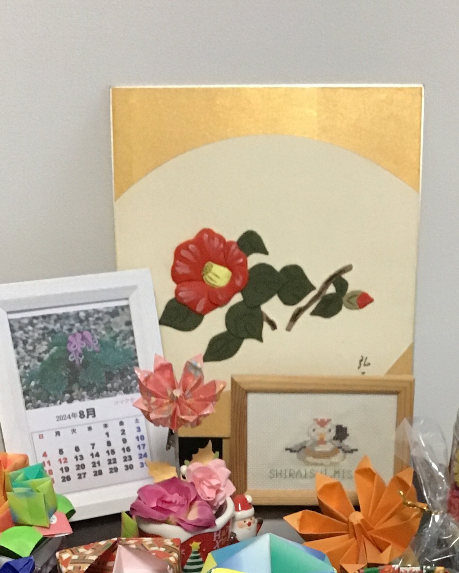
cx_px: 262
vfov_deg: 30.7
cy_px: 539
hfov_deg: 26.2
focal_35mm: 58
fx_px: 985
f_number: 2.4
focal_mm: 3.3
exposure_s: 1/30
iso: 200
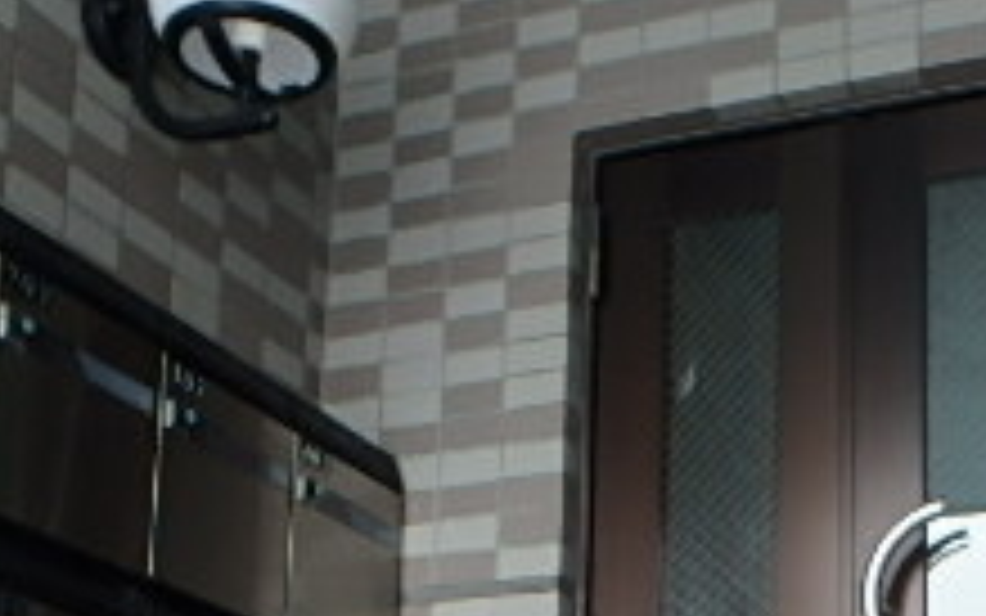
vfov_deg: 18.3
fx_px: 1747
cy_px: 850
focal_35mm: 65
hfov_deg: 31.1
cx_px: 711
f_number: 3.5
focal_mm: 3.7
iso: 125
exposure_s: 1/80
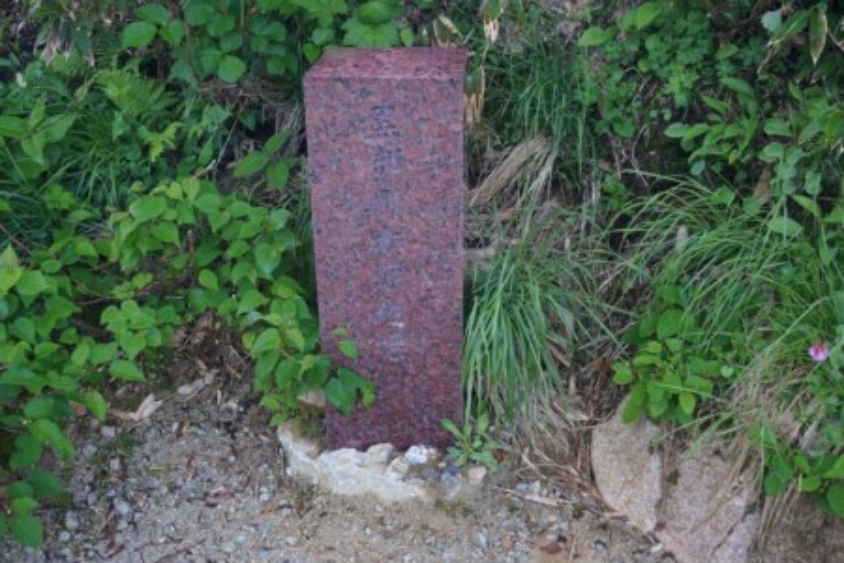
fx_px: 949
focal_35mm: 40
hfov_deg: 47.9
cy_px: 282
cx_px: 422
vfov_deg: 33.0
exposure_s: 1/60
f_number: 4.5
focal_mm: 27
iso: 640
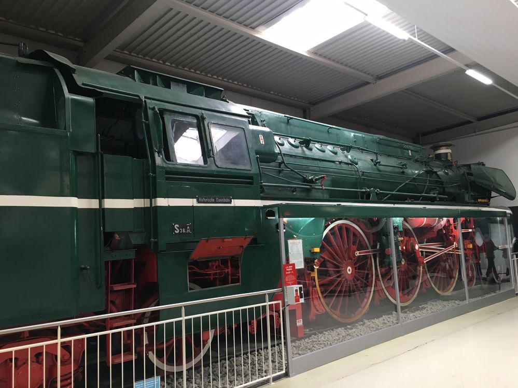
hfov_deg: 61.7
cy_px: 194
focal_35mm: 29
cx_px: 259
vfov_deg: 48.2
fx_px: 434
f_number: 2.2
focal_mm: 4.15
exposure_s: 1/33
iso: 80
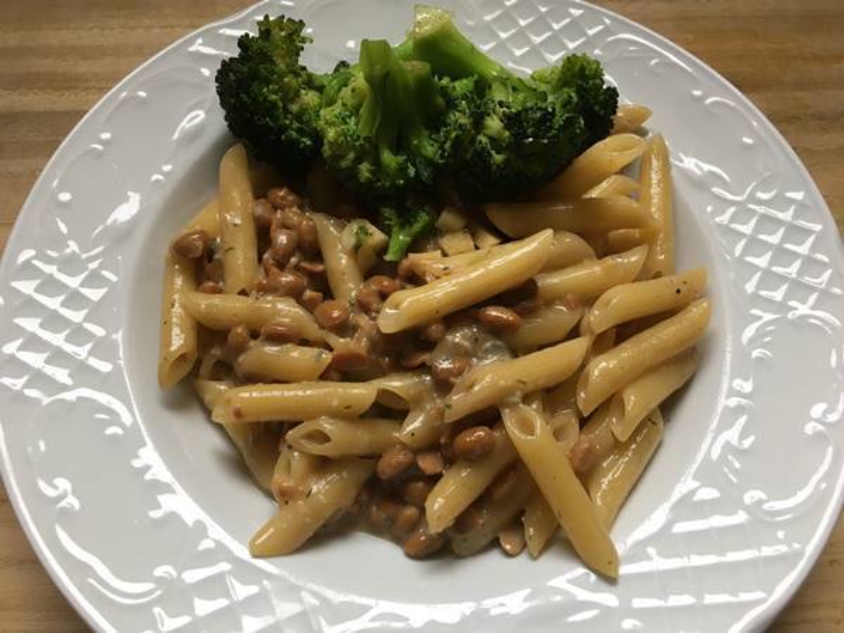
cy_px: 316
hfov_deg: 61.7
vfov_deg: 48.2
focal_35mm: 29
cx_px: 422
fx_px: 707
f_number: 2.2
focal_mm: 4.15
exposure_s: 1/33
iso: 25
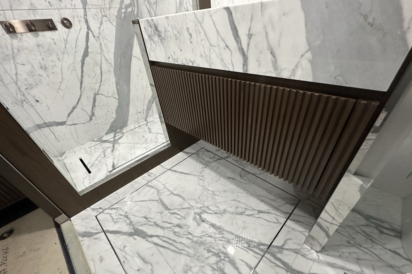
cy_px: 156
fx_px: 172
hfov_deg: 100.4
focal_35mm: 15
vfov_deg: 76.9
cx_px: 210
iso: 250
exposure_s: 1/50
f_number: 2.2
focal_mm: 2.22
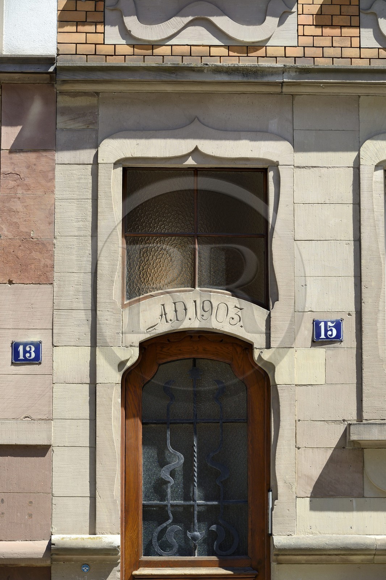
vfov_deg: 18.3
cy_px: 290
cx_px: 193
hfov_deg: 12.2
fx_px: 1802
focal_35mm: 112
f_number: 8
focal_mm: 112
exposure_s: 1/250
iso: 200
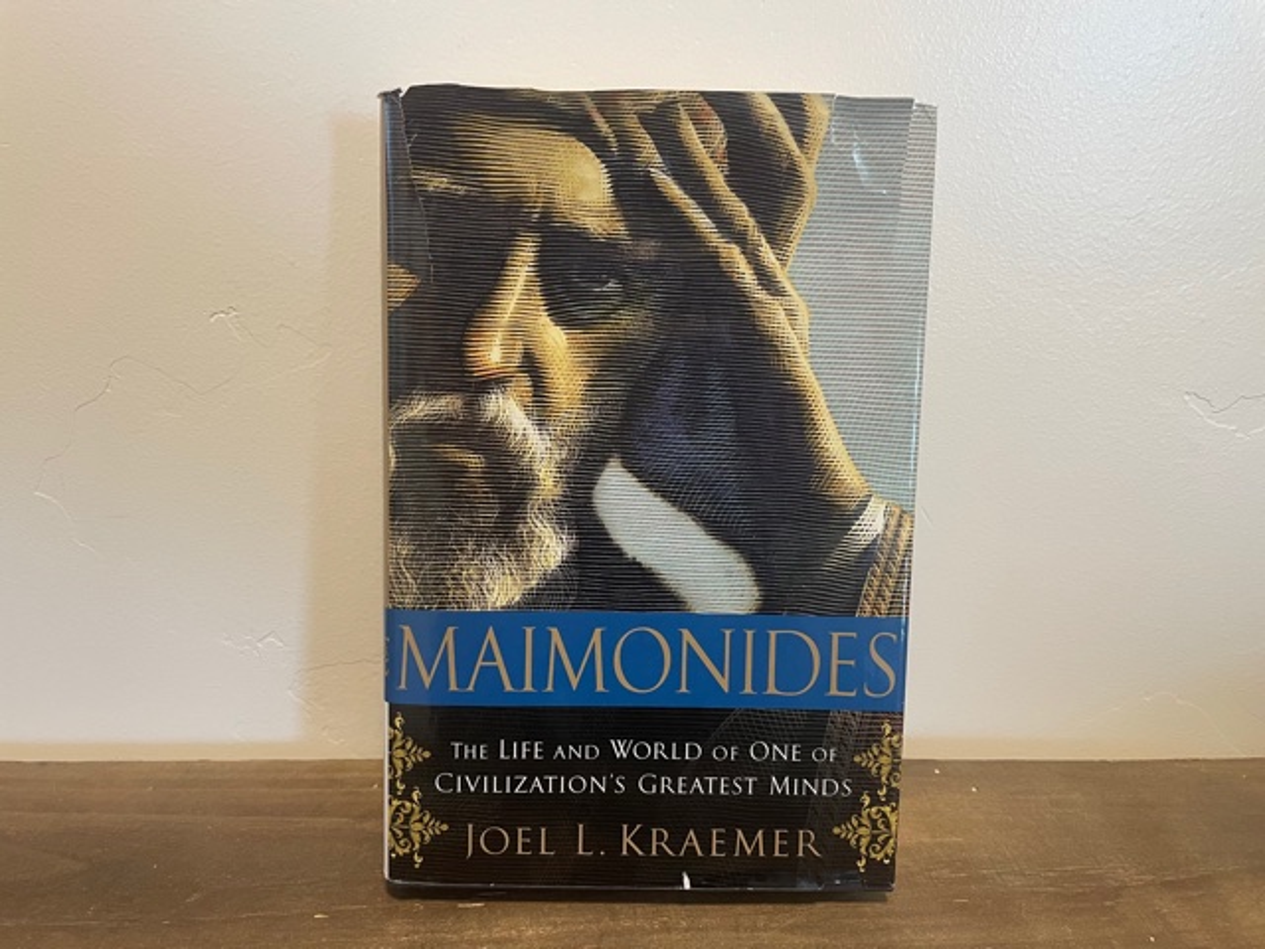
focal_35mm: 26
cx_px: 632
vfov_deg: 53.1
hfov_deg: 67.3
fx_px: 950
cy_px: 474
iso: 160
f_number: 1.6
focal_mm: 4.2
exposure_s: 1/60
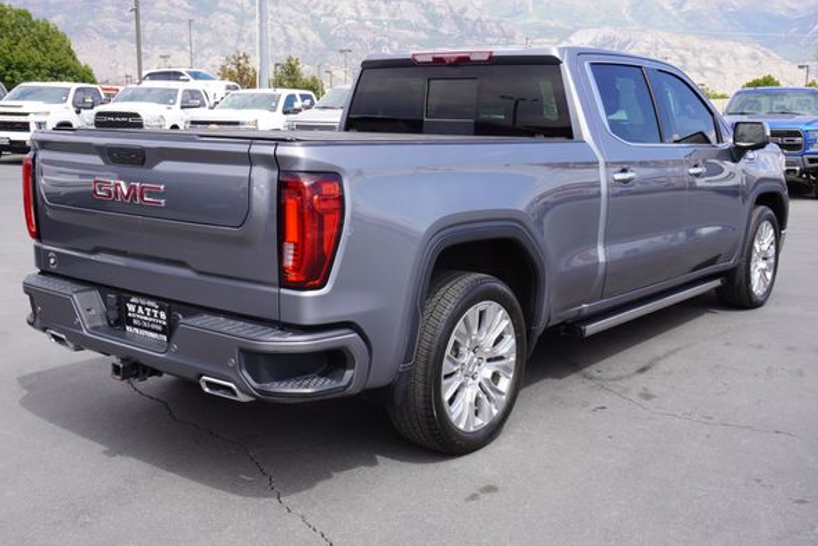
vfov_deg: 34.2
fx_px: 886
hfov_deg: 49.6
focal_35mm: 39
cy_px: 273
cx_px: 411
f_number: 7.1
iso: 100
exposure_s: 1/160
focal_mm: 24
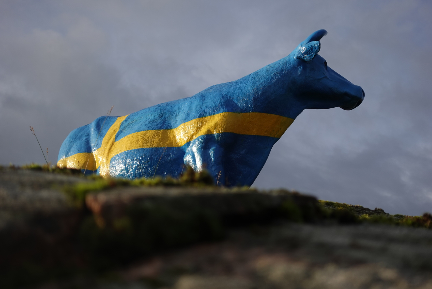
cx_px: 216
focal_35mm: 61
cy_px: 144
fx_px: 733
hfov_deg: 32.9
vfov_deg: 22.3
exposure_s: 1/160
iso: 125
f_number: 3.2
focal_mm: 22.38
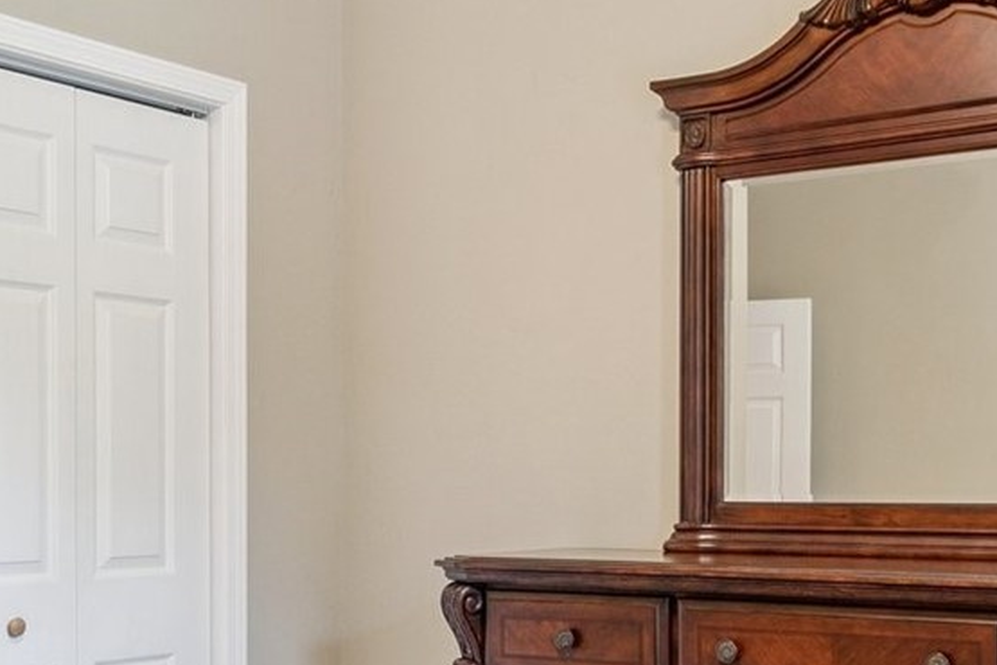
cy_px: 517
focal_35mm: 55
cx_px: 501
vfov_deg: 24.3
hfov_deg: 36.2
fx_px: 1523
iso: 200
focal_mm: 10
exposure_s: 1/10
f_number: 6.3
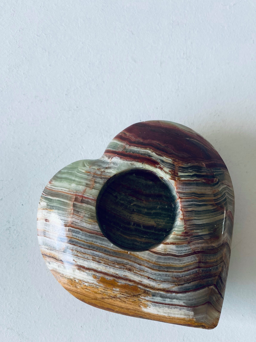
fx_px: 325
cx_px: 144
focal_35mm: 33
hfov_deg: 42.9
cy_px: 216
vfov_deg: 54.7
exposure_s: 1/121
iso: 125
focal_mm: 4.25
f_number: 1.8
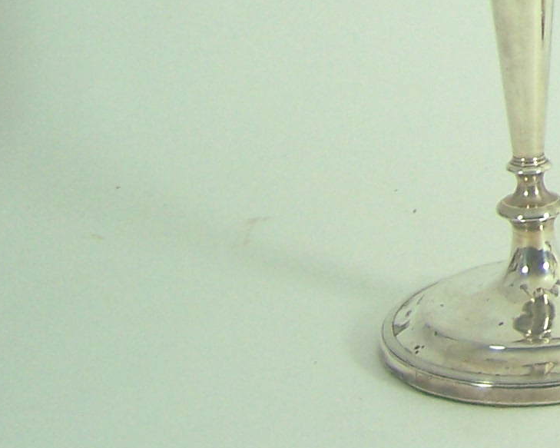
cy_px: -206
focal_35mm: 131
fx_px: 2171
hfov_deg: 13.4
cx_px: 956
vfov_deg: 11.3
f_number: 2.8
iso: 80
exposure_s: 1/60
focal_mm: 6.3
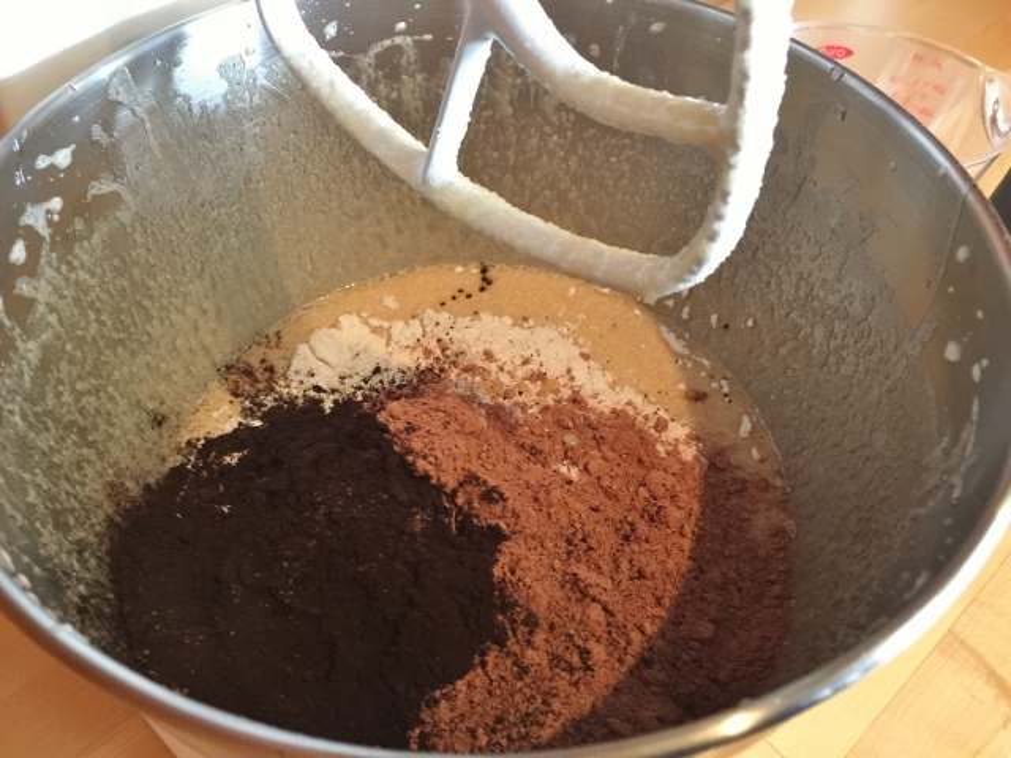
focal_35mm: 29
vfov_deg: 48.2
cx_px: 506
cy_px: 379
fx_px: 847
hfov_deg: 61.7
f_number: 2.2
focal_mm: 4.15
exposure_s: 1/15
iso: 125
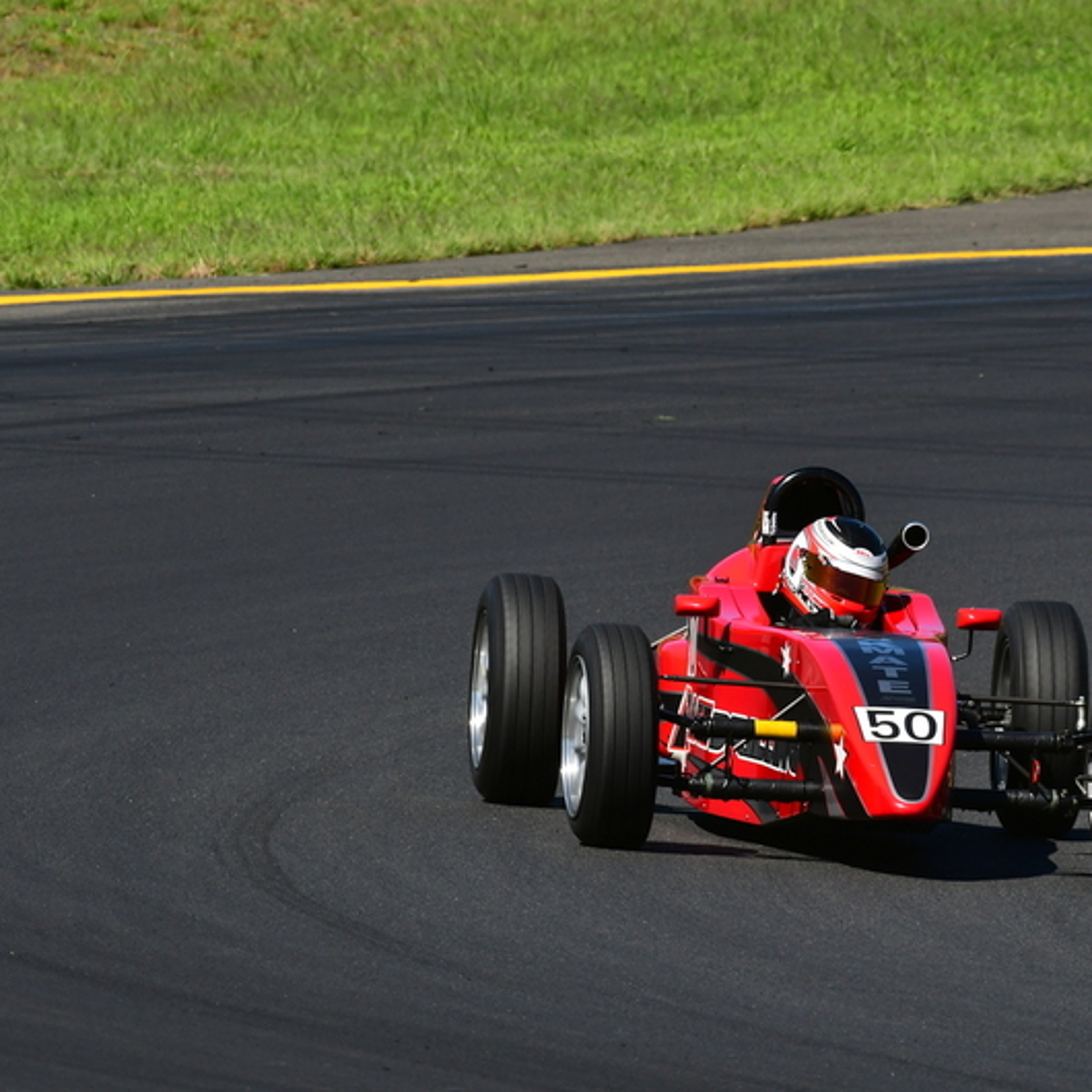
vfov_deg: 2.0
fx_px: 30872
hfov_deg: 2.0
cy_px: 547
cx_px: 754
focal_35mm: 865
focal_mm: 450
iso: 400
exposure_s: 1/640
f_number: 11
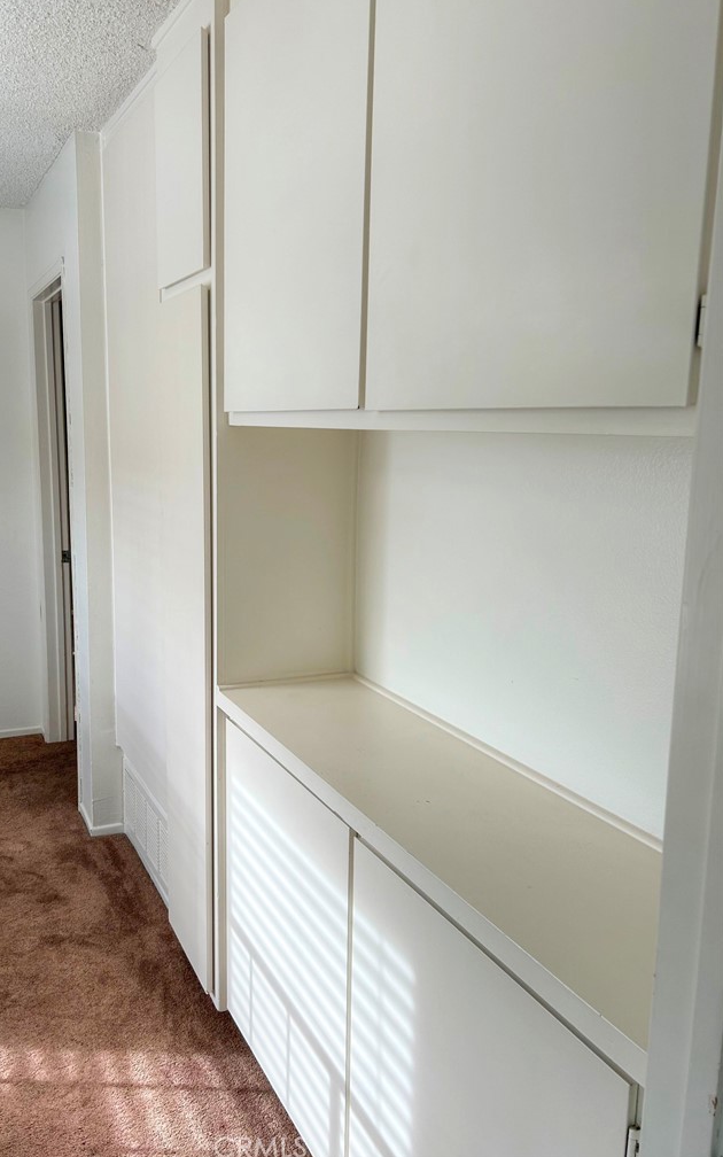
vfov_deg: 66.5
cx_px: 285
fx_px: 883
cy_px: 576
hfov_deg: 44.3
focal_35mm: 28
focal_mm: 5.7
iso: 50
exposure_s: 1/371
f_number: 1.5
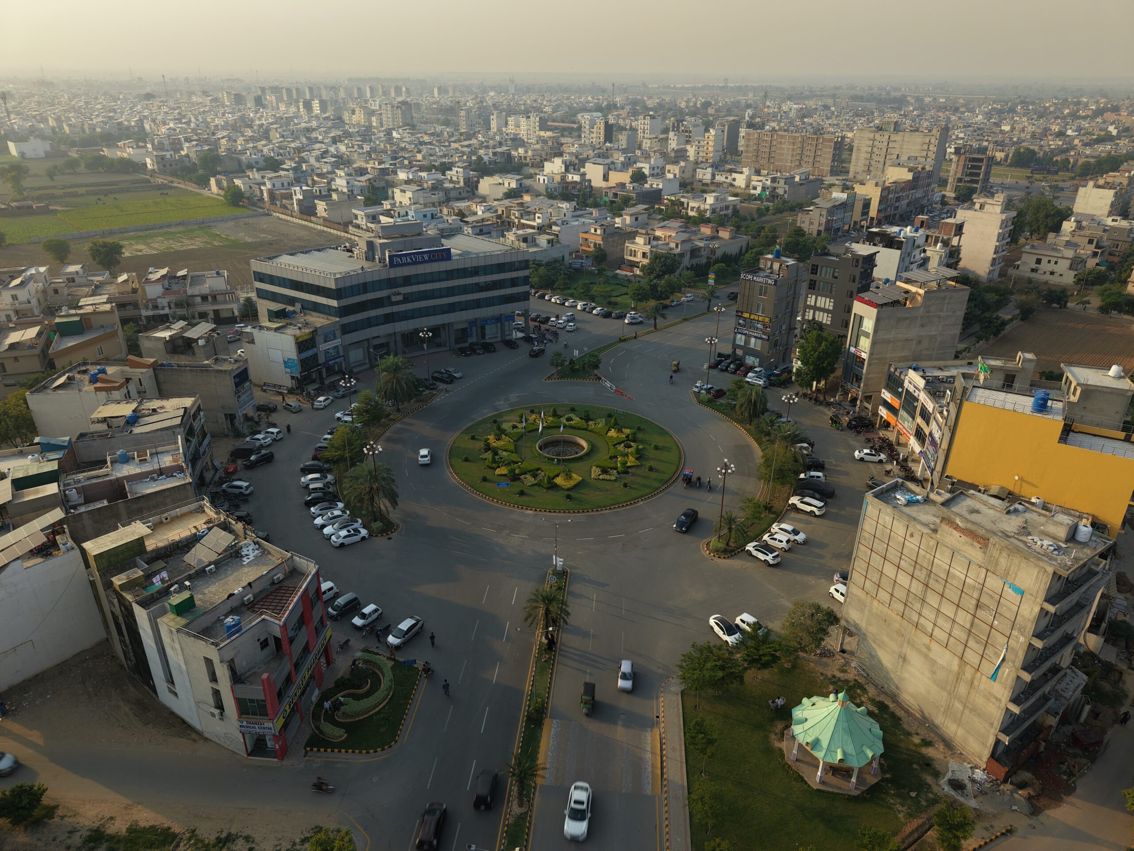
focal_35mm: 24
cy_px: 426
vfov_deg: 56.8
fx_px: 786
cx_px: 567
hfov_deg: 71.6
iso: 120
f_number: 1.8
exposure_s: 1/15
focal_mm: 8.67
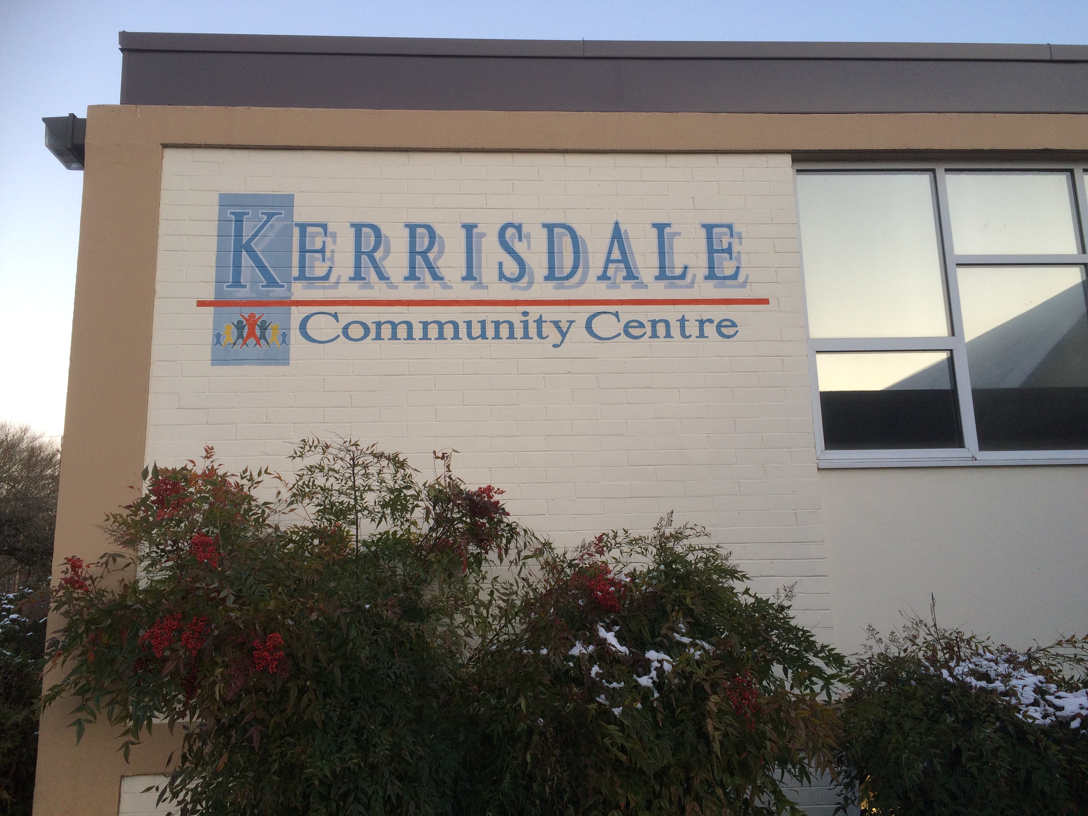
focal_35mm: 29
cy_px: 408
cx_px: 544
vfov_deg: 48.2
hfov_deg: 61.7
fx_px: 911
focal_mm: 4.15
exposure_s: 1/60
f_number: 2.2
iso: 40
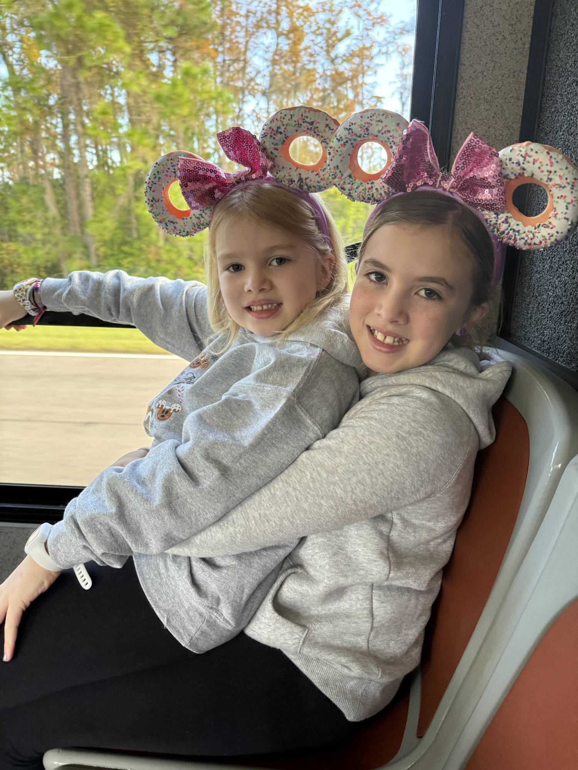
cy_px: 385
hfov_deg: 56.8
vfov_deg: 71.6
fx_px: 534
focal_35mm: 24
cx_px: 289
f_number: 1.78
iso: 400
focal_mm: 6.86
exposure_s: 1/60
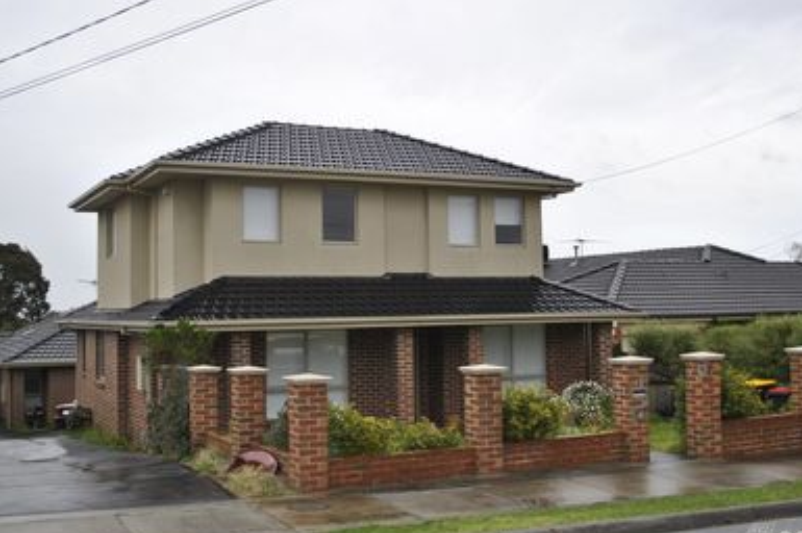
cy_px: 255
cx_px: 419
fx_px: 979
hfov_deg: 44.5
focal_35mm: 44
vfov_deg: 30.5
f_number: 4
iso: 100
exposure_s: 1/125
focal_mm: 24
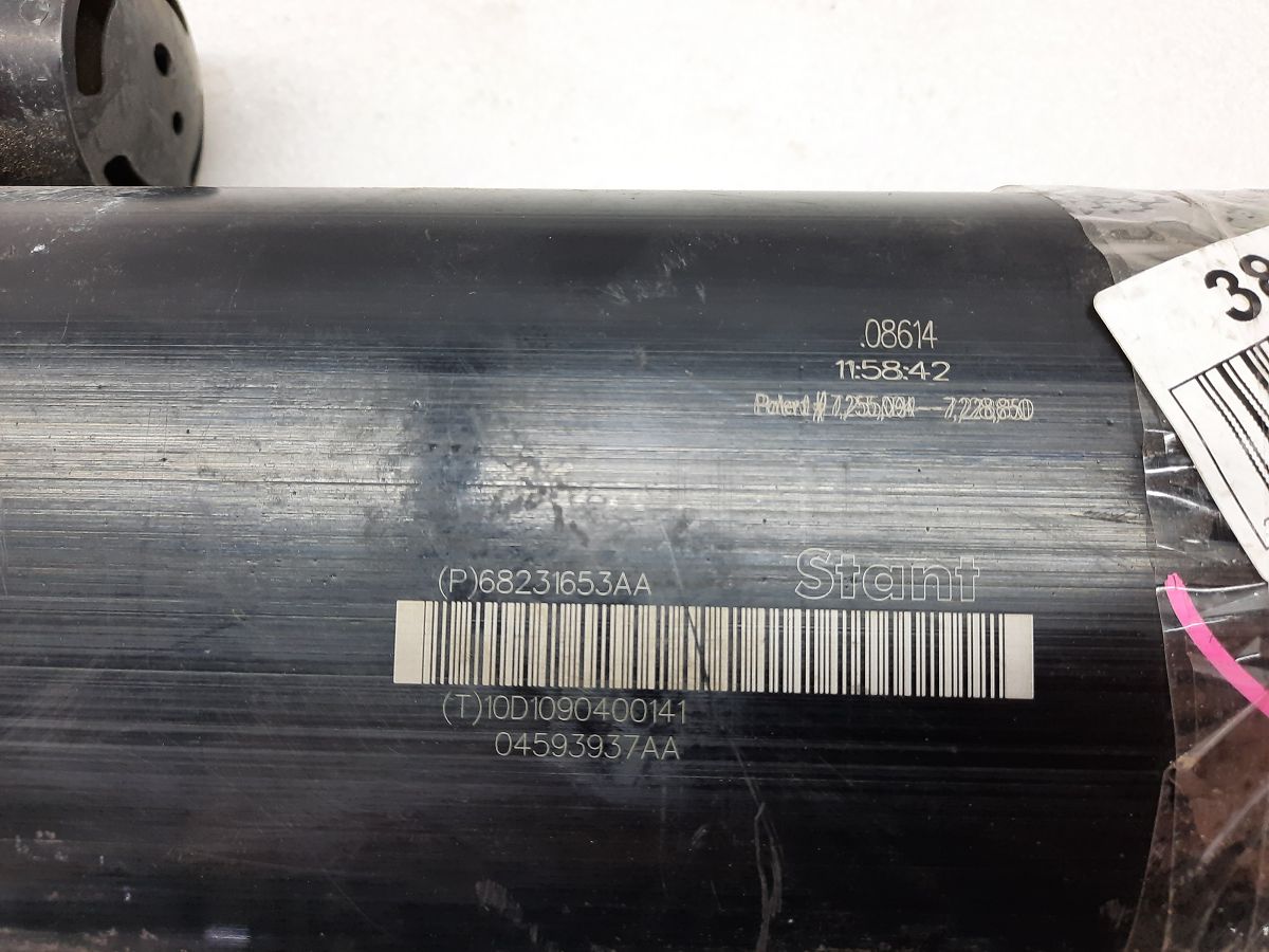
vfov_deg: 54.9
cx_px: 634
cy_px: 476
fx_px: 916
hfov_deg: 69.4
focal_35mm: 25
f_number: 2
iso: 125
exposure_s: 1/50
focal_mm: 4.6
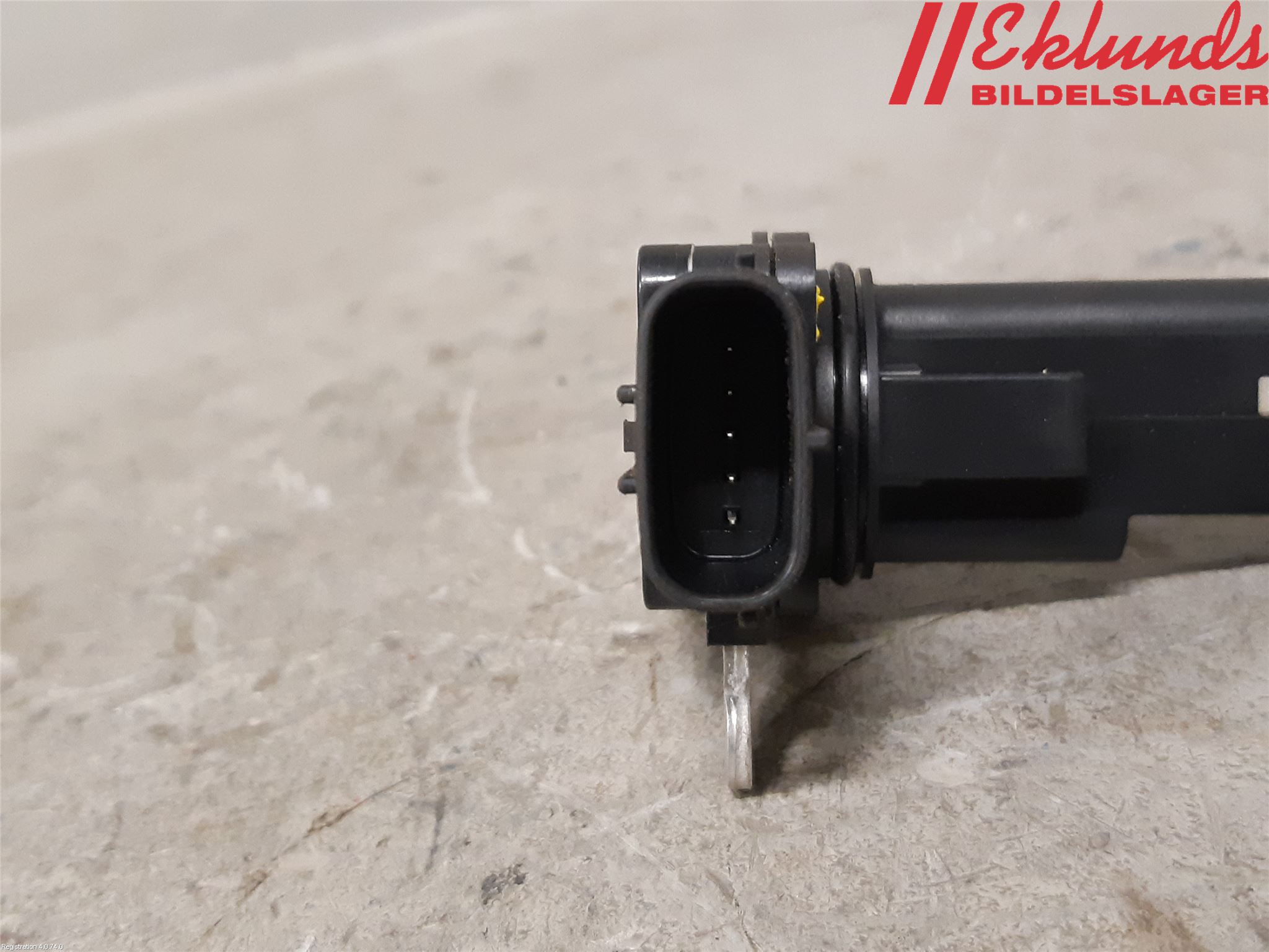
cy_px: 476
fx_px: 953
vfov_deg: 53.1
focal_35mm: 26
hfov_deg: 67.3
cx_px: 634
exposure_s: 1/50
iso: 320
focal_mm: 3.93
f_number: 1.7
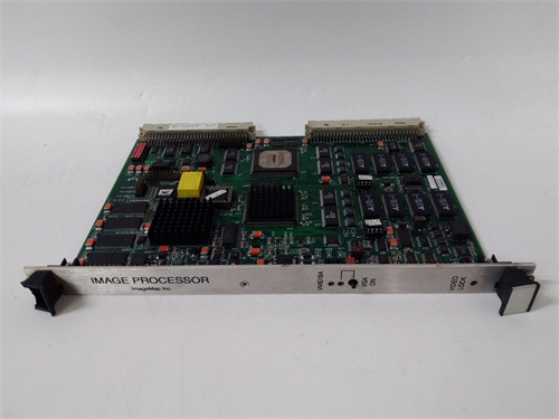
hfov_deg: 65.3
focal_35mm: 27
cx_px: 280
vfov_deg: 51.4
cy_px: 210
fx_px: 436
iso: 341
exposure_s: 1/33
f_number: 2
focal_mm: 3.79
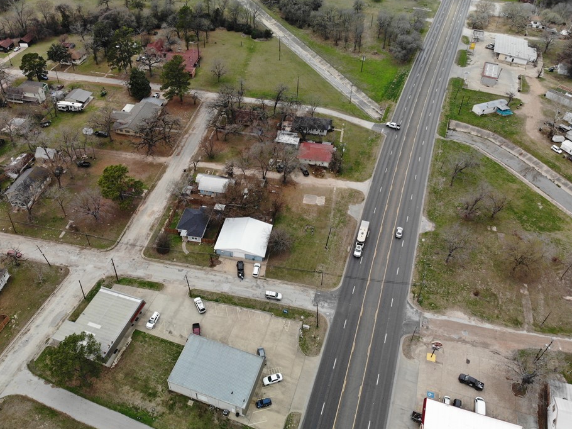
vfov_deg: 51.3
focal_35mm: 27
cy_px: 202
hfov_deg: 65.2
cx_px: 256
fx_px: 446
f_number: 2.8
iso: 127
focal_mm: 4.5
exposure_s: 1/121
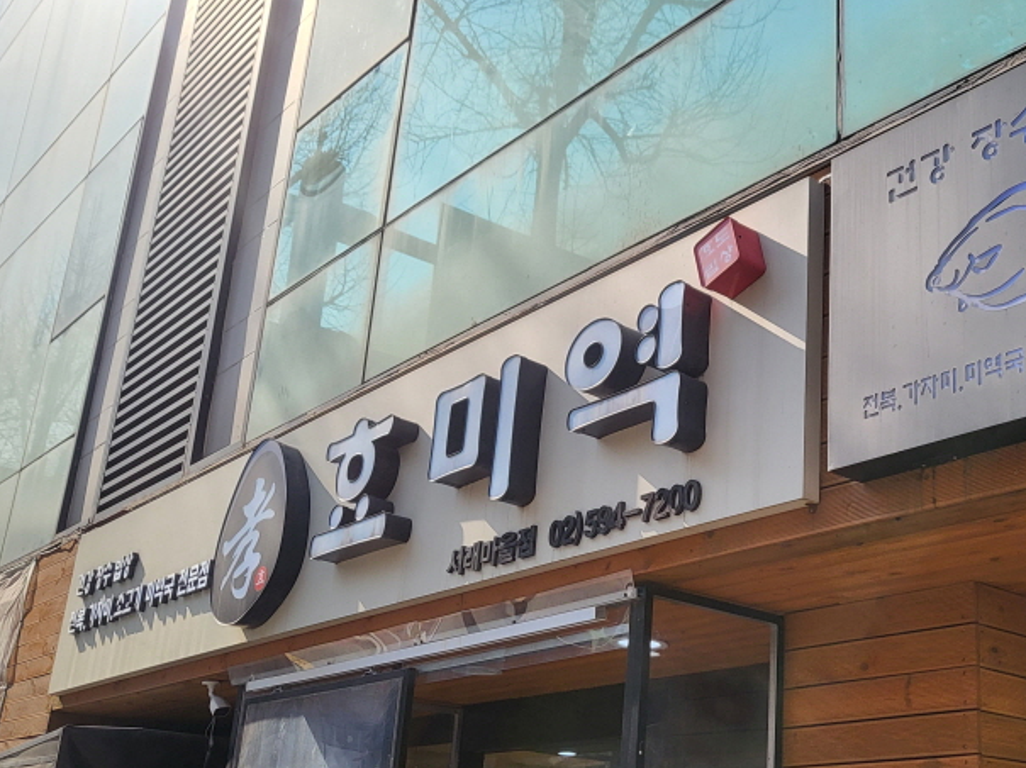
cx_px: 705
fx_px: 1274
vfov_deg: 33.4
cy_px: 465
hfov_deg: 43.1
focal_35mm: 43
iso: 50
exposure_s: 1/1864
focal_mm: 4.25
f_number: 1.8
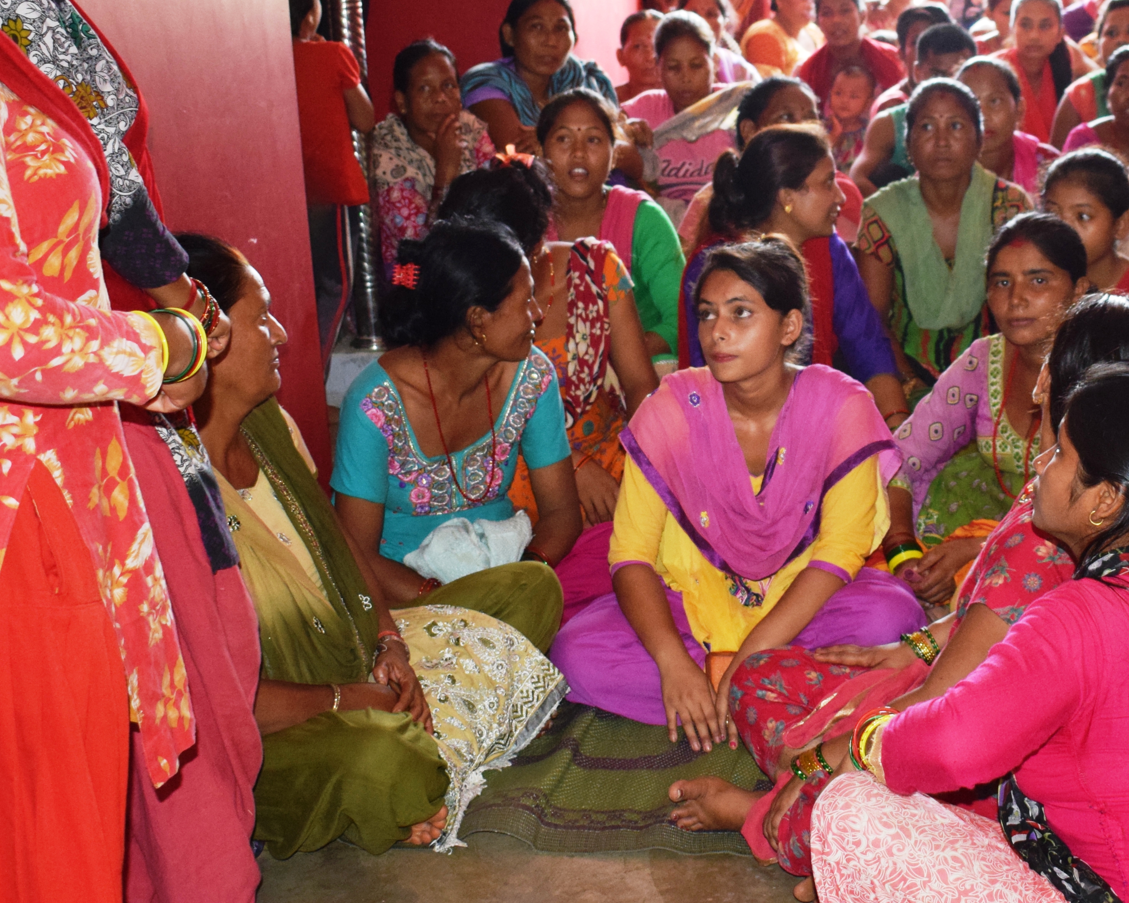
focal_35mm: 69
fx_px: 2305
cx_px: 768
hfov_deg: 27.3
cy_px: 390
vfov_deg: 22.1
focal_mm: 24
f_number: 3.8
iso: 1400
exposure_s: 1/60
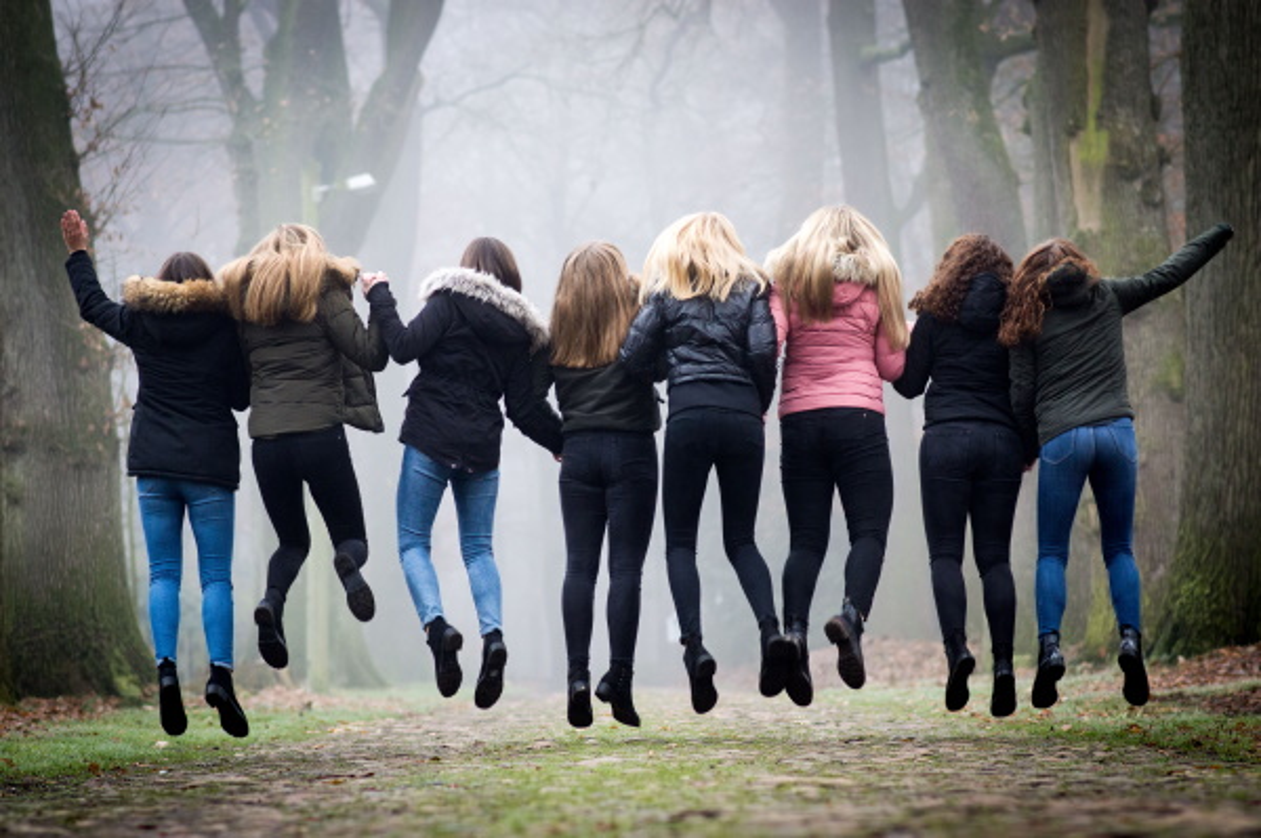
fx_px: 4462
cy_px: 419
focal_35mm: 128
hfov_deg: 16.1
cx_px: 630
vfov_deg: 10.7
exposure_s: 1/500
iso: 720
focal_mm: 85
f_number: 2.8
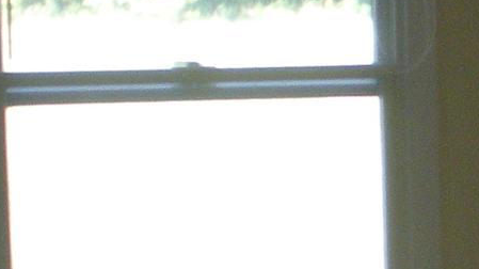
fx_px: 2399
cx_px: 959
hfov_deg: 10.5
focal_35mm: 189
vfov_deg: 6.4
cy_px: 225
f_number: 3.1
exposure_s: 1/60.7
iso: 176
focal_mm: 6.3
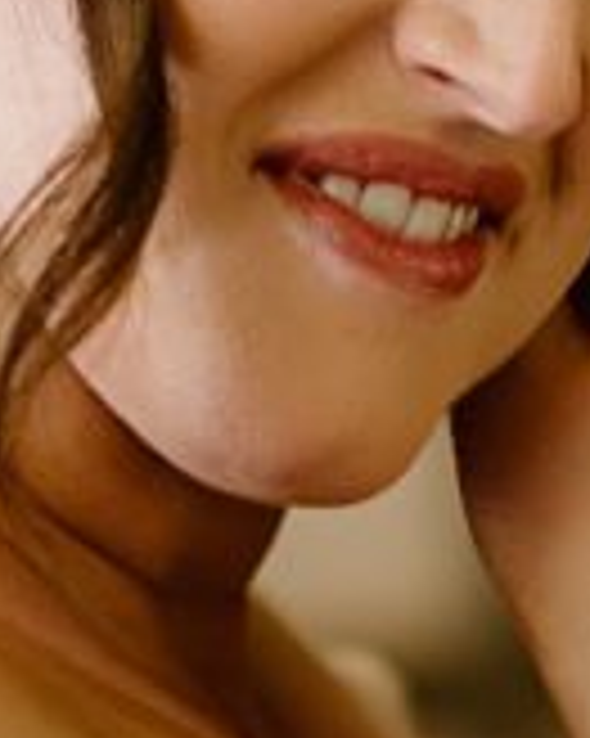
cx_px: 500
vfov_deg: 3.9
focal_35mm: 498
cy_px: 472
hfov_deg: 3.1
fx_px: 10880
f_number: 1.8
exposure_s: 1/200
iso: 1250
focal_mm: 85
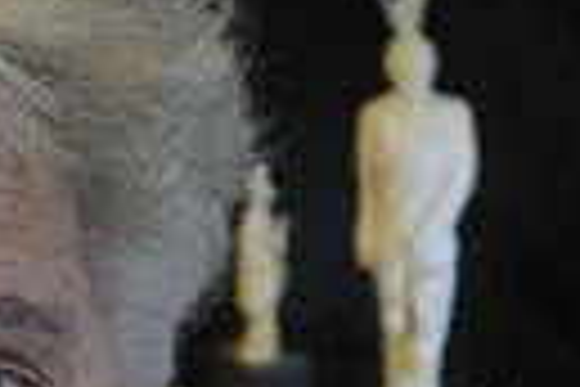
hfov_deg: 16.2
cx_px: 27
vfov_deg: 11.0
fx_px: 1998
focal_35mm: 124
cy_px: 351
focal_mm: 38
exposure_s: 1/20
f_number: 4.5
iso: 800
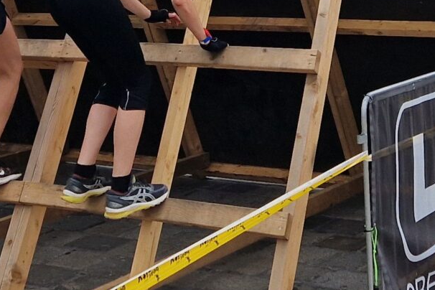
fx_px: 1220
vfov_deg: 12.6
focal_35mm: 101
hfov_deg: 20.2
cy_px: -195
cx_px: 157
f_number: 1.8
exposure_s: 1/1084
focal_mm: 5.4
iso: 50
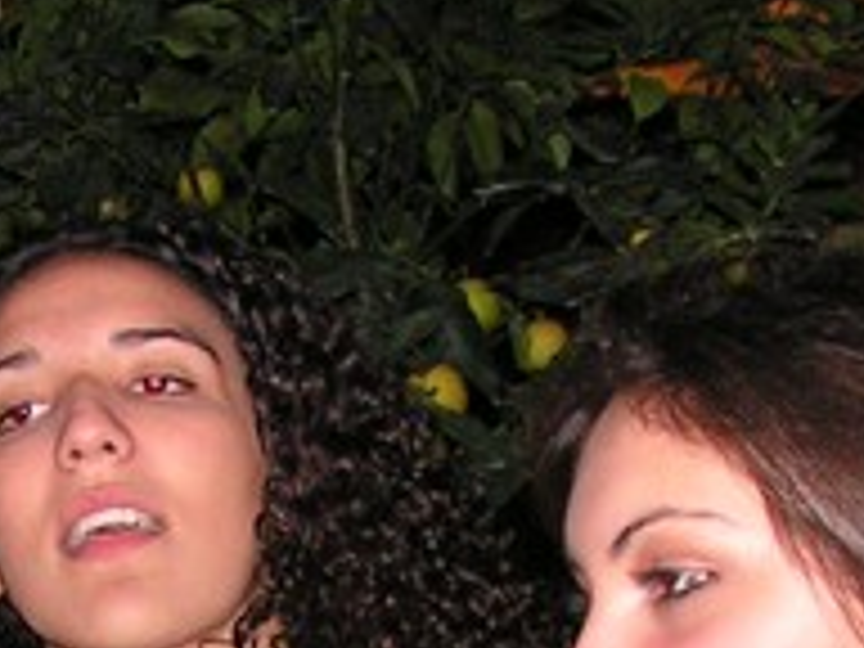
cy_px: 1102
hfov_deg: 13.1
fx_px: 3744
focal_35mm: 150
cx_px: 252
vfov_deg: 9.5
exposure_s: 1/40
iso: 200
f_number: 3.2
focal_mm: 6
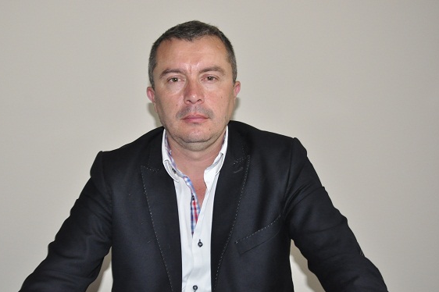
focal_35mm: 55
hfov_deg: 36.2
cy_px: 155
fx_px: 670
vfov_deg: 24.6
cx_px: 193
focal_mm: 32
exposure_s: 1/200
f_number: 4.2
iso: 1000
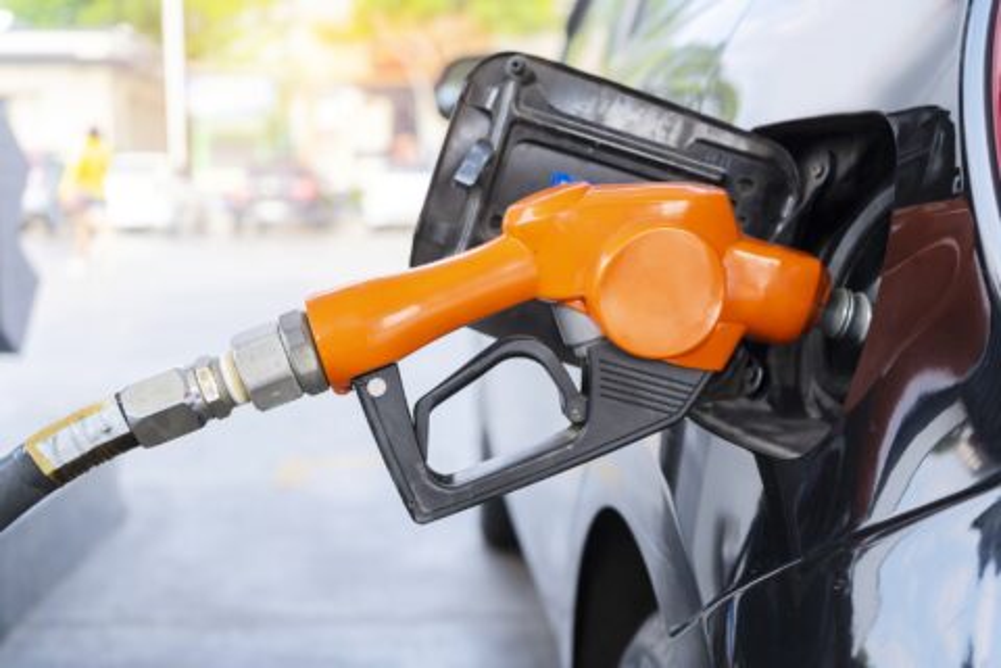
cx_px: 500
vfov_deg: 28.6
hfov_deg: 41.9
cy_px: 334
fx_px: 1307
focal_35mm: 47
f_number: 4.5
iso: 100
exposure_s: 1/160
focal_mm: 47
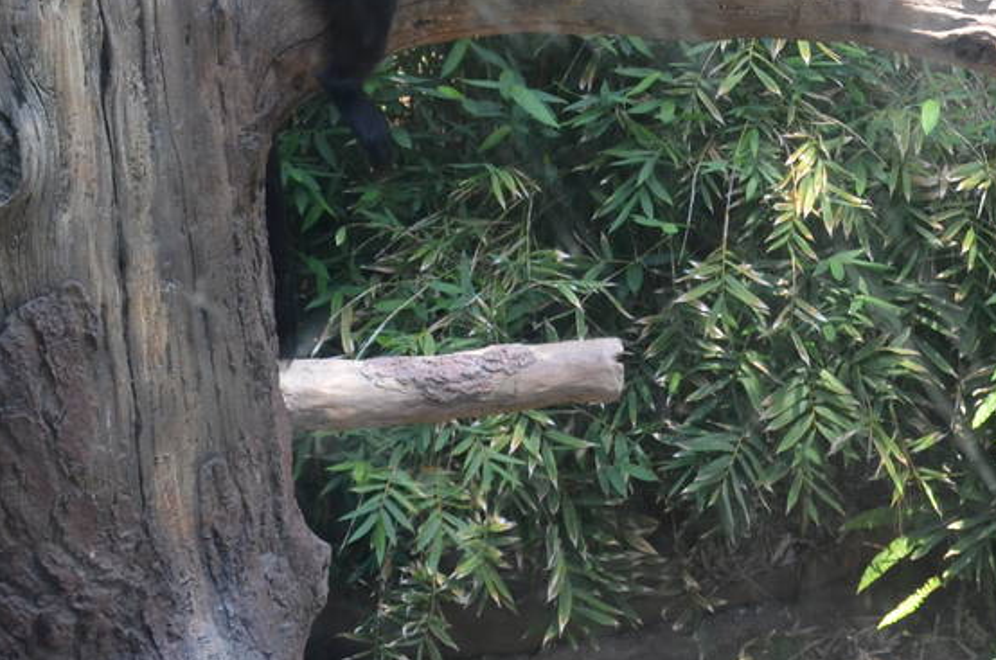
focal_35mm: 78
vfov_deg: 16.8
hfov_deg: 25.9
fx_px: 2154
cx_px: 672
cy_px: -77
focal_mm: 18
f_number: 5.6
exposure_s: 1/125
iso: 400
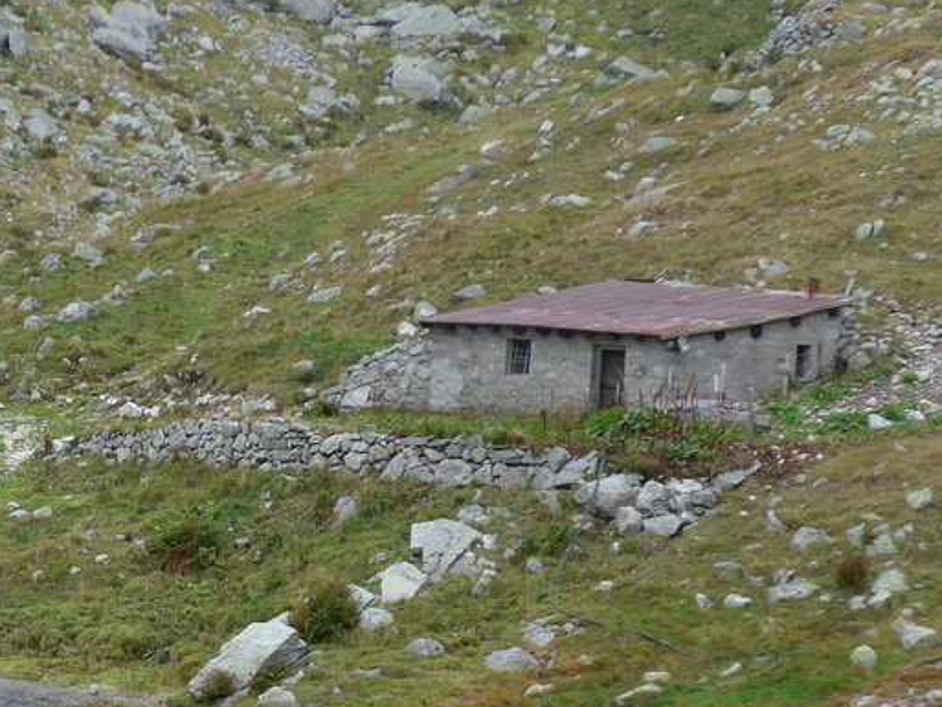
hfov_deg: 10.5
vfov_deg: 7.9
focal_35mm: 187
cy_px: 788
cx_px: -51
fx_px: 5090
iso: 80
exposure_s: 1/200
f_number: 4.4
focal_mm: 16
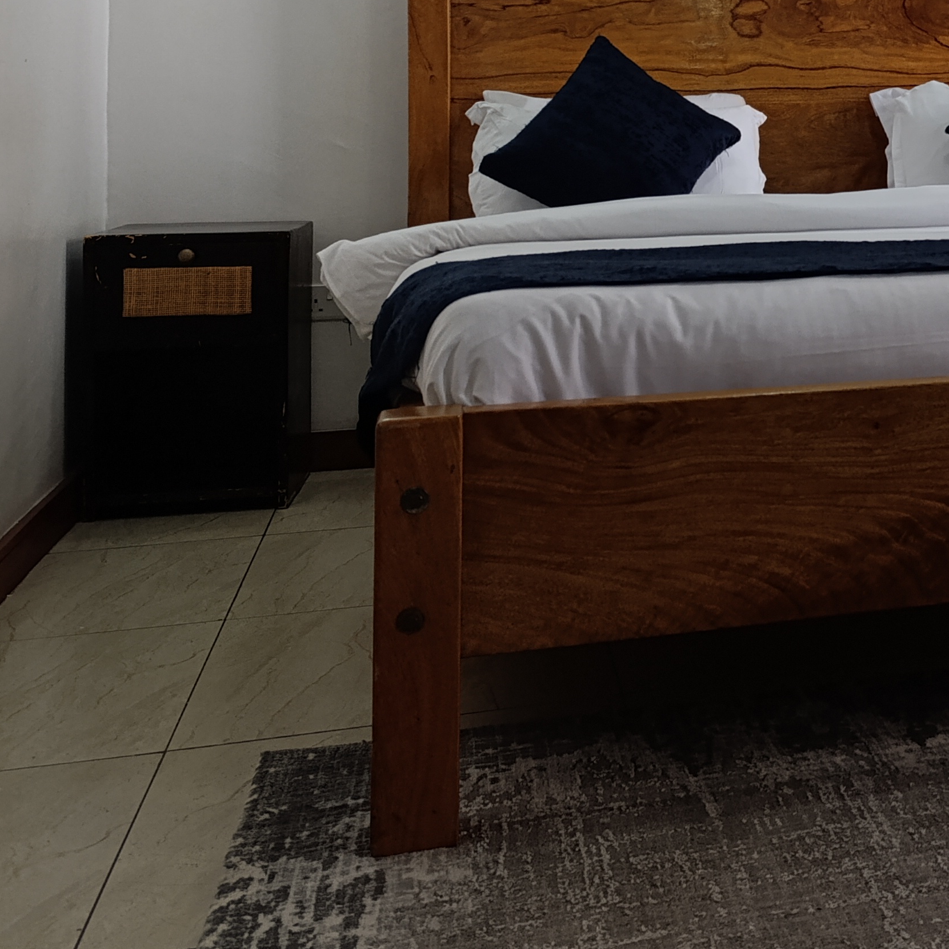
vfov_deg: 32.2
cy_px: 83
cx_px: 1014
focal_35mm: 50
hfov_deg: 30.8
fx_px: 1551
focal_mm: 6.14
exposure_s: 1/100
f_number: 1.6
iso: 1000
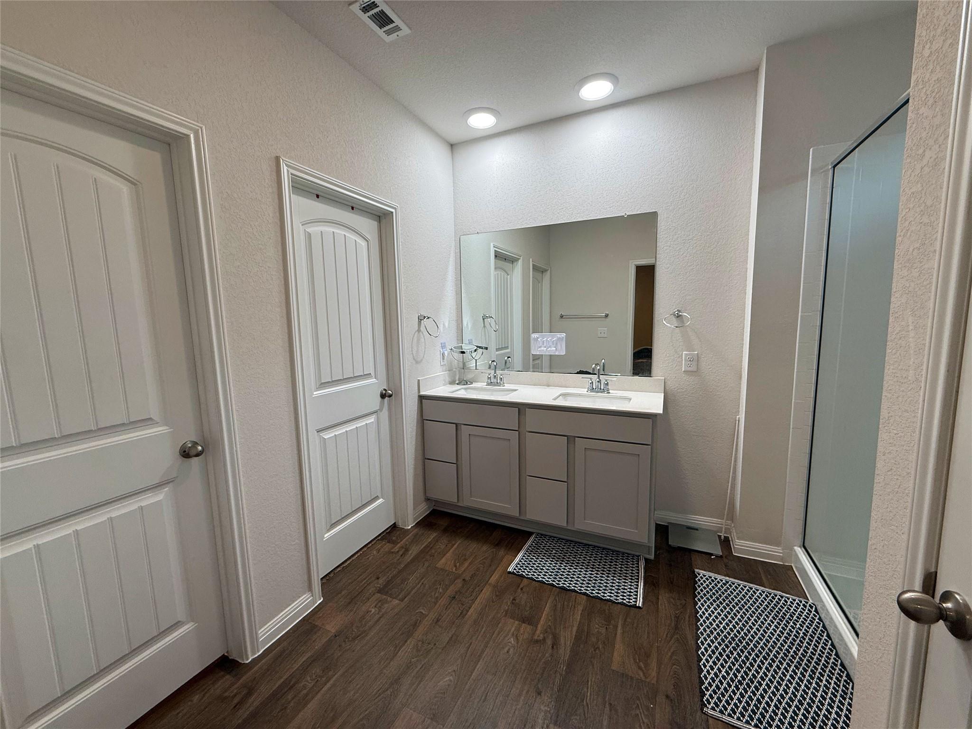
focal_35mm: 14
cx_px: 486
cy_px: 364
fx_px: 393
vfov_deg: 85.7
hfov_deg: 102.1
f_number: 2.2
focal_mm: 2.22
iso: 125
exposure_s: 1/120
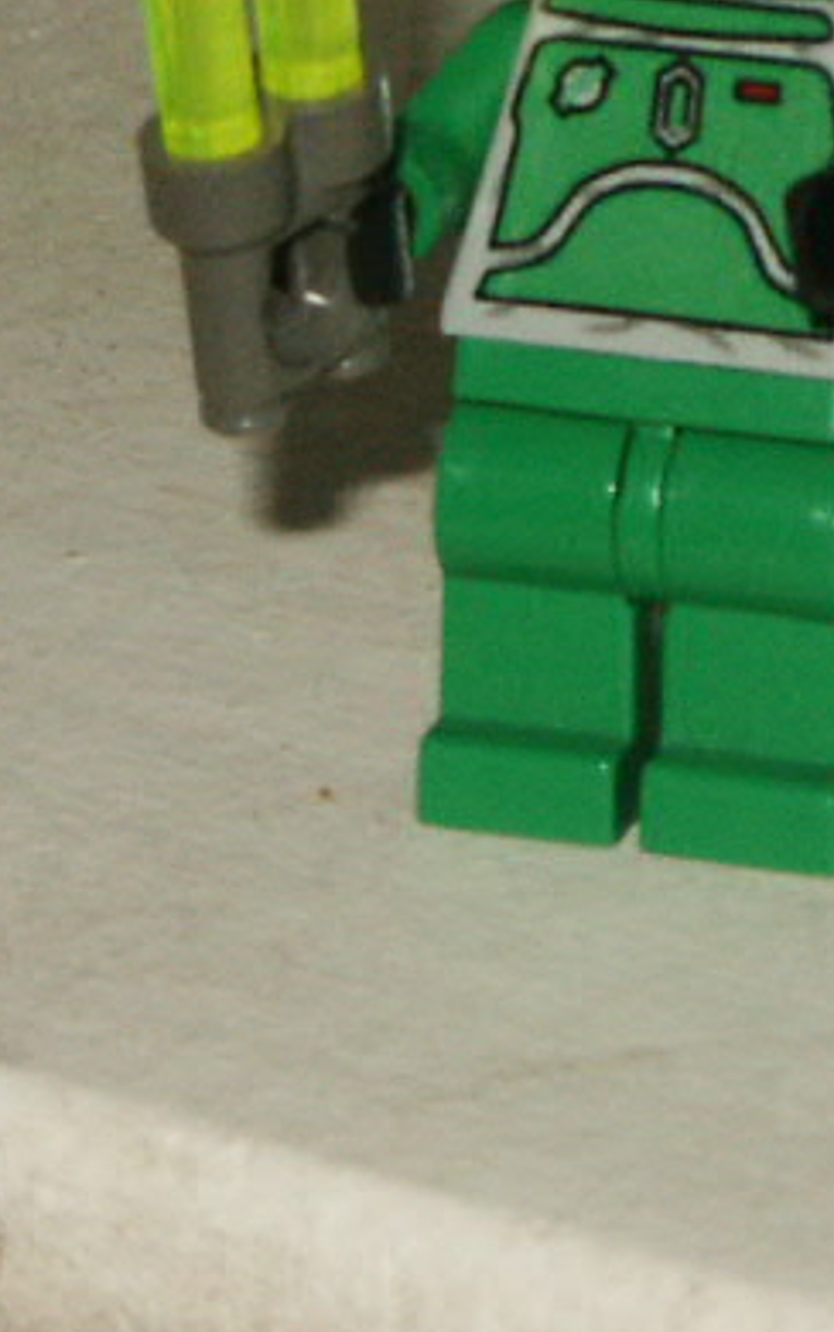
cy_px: 154
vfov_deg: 5.6
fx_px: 13518
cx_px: 499
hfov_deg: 3.5
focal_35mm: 372
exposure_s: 1/90
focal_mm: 21.87
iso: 200
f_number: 8
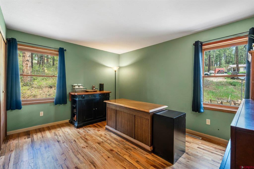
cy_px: 84
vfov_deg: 73.7
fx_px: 113
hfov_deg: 96.8
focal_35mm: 16
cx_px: 127
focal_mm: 16
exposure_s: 1/5
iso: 400
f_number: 8
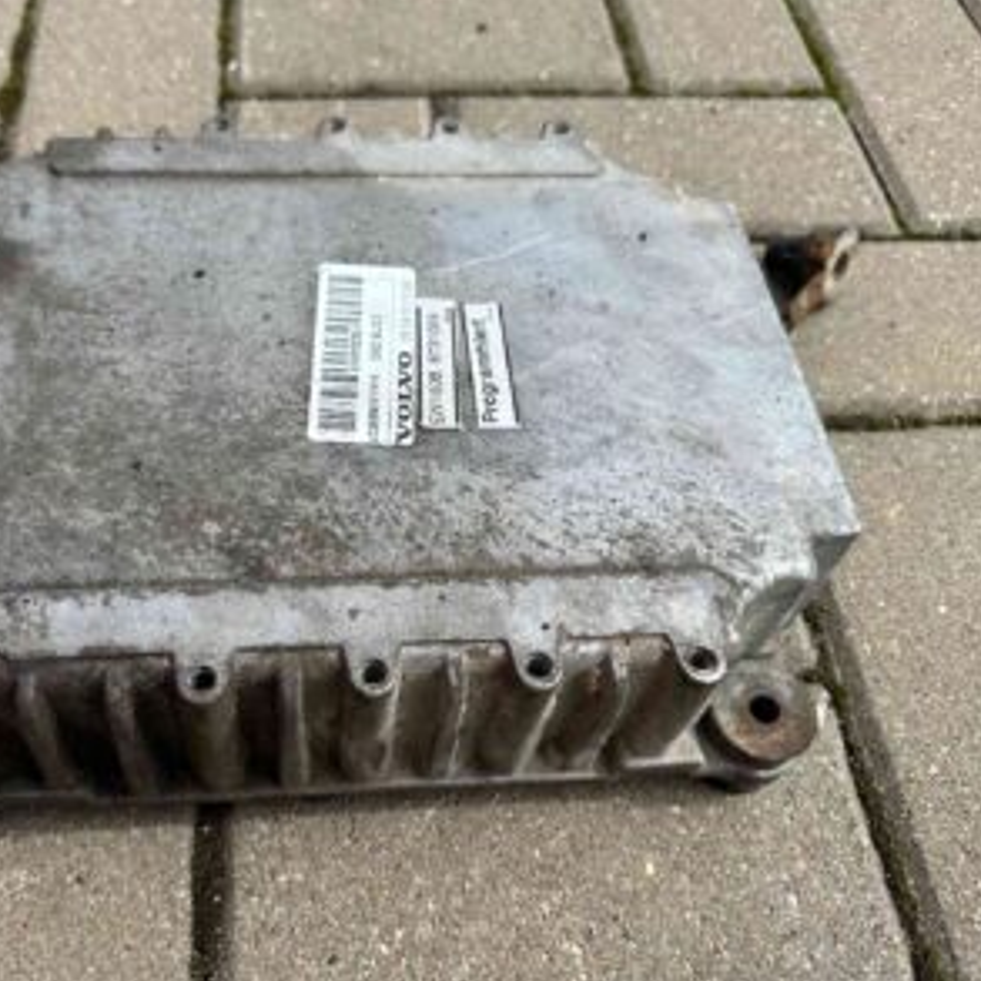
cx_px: 378
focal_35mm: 29
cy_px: 492
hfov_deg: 55.1
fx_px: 930
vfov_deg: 55.6
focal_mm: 6.86
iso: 80
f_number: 1.78
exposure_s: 1/4184
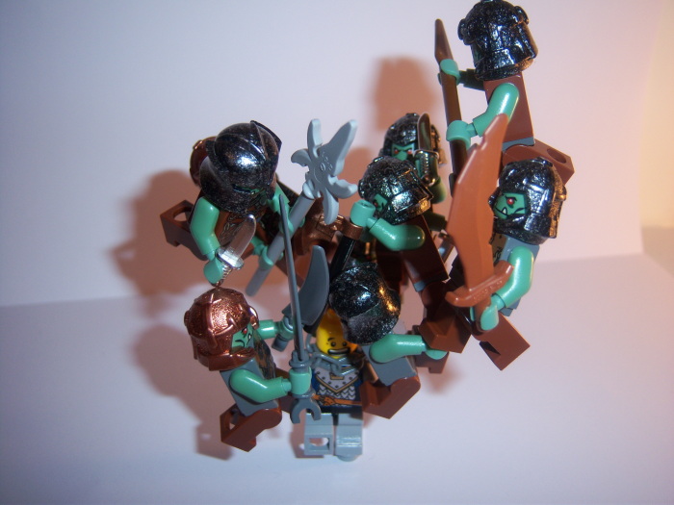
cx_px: 337
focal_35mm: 36
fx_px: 701
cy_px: 252
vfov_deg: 39.7
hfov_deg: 51.4
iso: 80
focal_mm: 7.5
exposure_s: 1/60
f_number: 2.8
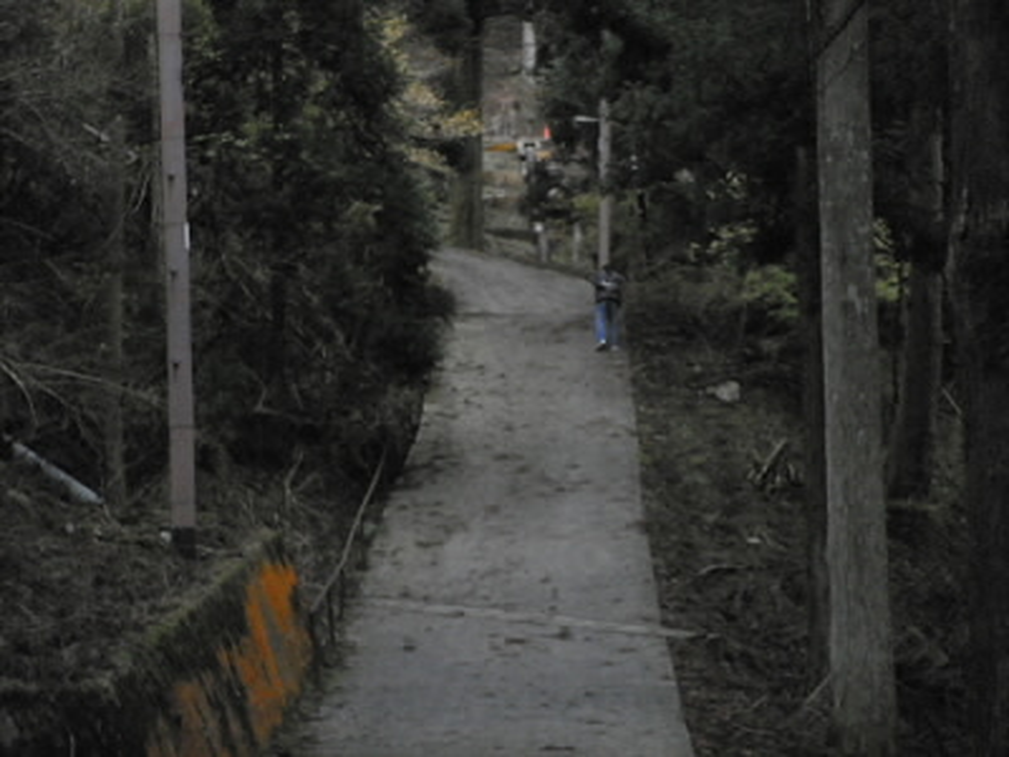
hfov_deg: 18.2
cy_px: 378
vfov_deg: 13.7
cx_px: 504
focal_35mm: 108
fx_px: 3148
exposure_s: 1/125
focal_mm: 19.6
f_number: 5.9
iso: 800
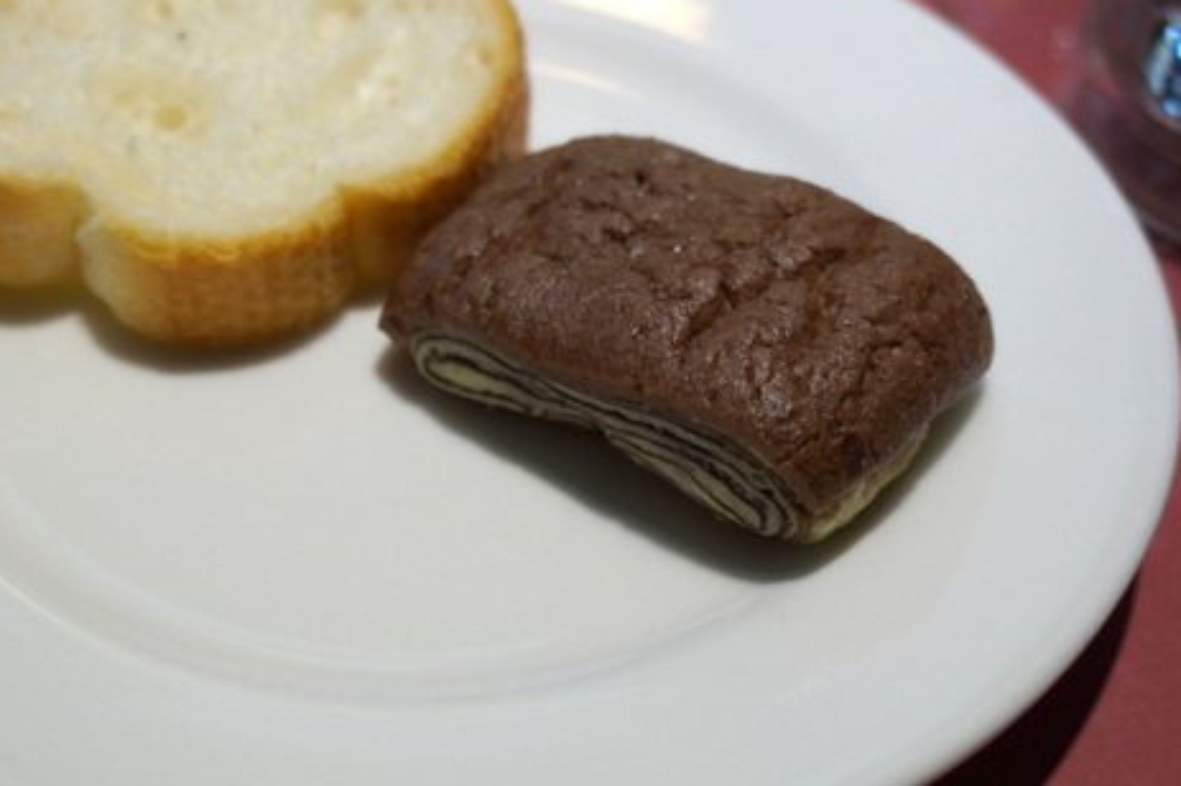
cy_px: 351
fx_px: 1901
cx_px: 426
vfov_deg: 23.3
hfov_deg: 34.3
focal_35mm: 58
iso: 250
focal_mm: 28
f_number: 4.5
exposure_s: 1/60
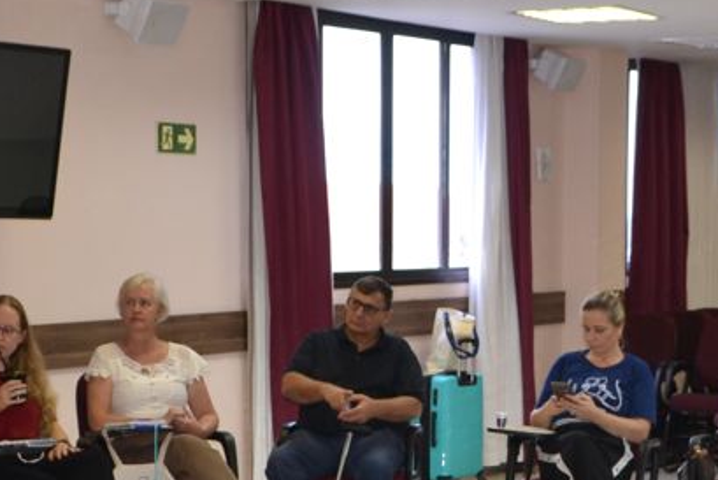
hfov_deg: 20.4
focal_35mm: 99
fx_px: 1975
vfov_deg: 13.6
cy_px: 501
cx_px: 558
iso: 400
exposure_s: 1/60
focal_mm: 18
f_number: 4
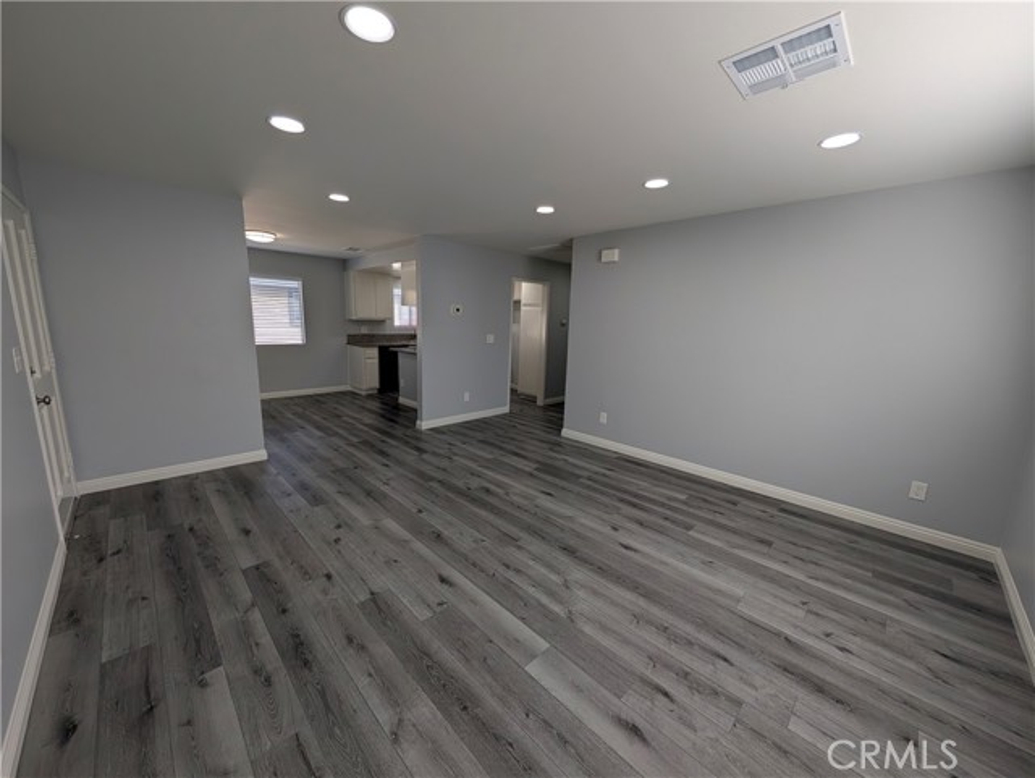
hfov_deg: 110.5
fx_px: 359
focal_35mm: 12
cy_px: 389
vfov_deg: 94.6
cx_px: 518
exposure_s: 1/325
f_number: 1.7
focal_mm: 2.02
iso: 53
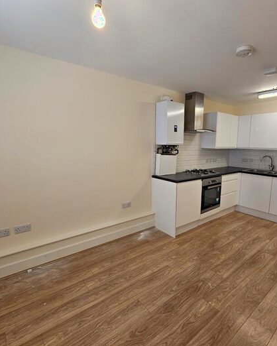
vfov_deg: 89.6
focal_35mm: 17
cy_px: 173
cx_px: 167
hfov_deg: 76.1
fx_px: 174
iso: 80
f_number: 2.2
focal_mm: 2.2
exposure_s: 1/50
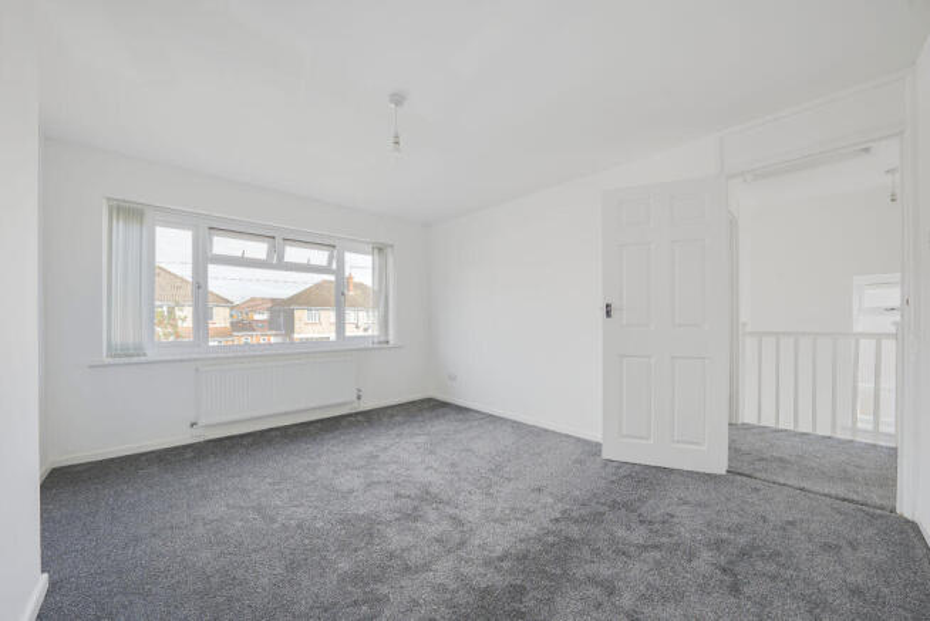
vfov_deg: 90.1
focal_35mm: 12
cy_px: 310
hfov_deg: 112.6
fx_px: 310
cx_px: 465
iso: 250
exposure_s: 1/10
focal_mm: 12
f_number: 9
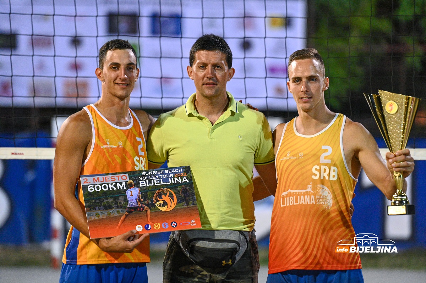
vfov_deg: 7.0
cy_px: 142
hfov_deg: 10.6
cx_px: 213
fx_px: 2306
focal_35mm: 195
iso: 5000
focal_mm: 195
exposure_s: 1/100
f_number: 2.8
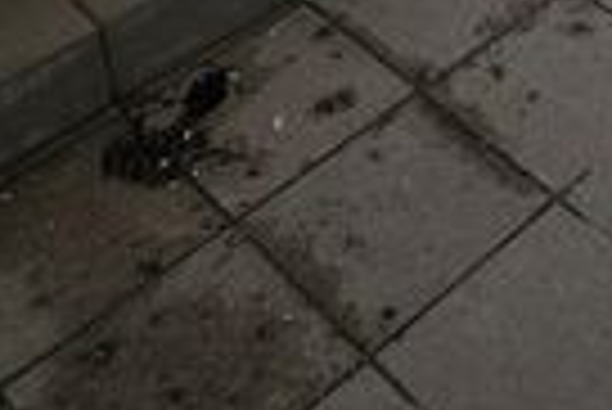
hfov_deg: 25.2
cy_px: -401
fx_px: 1191
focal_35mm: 70
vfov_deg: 15.6
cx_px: 776
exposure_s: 1/250
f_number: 2.2
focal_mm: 2.2
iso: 64
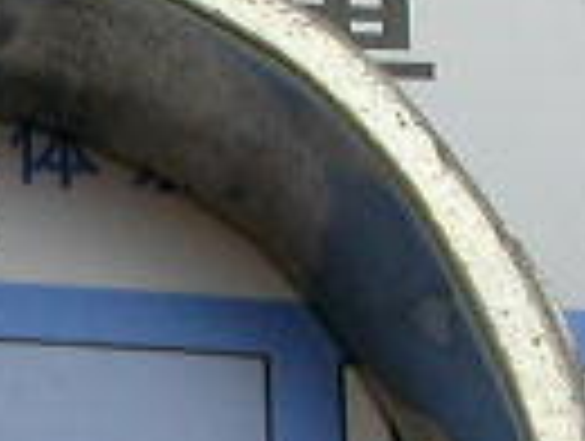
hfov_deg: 8.1
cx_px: -248
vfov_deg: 6.1
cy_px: 688
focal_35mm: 241
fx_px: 4080
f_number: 5.2
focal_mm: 7.5
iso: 100
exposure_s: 1/390
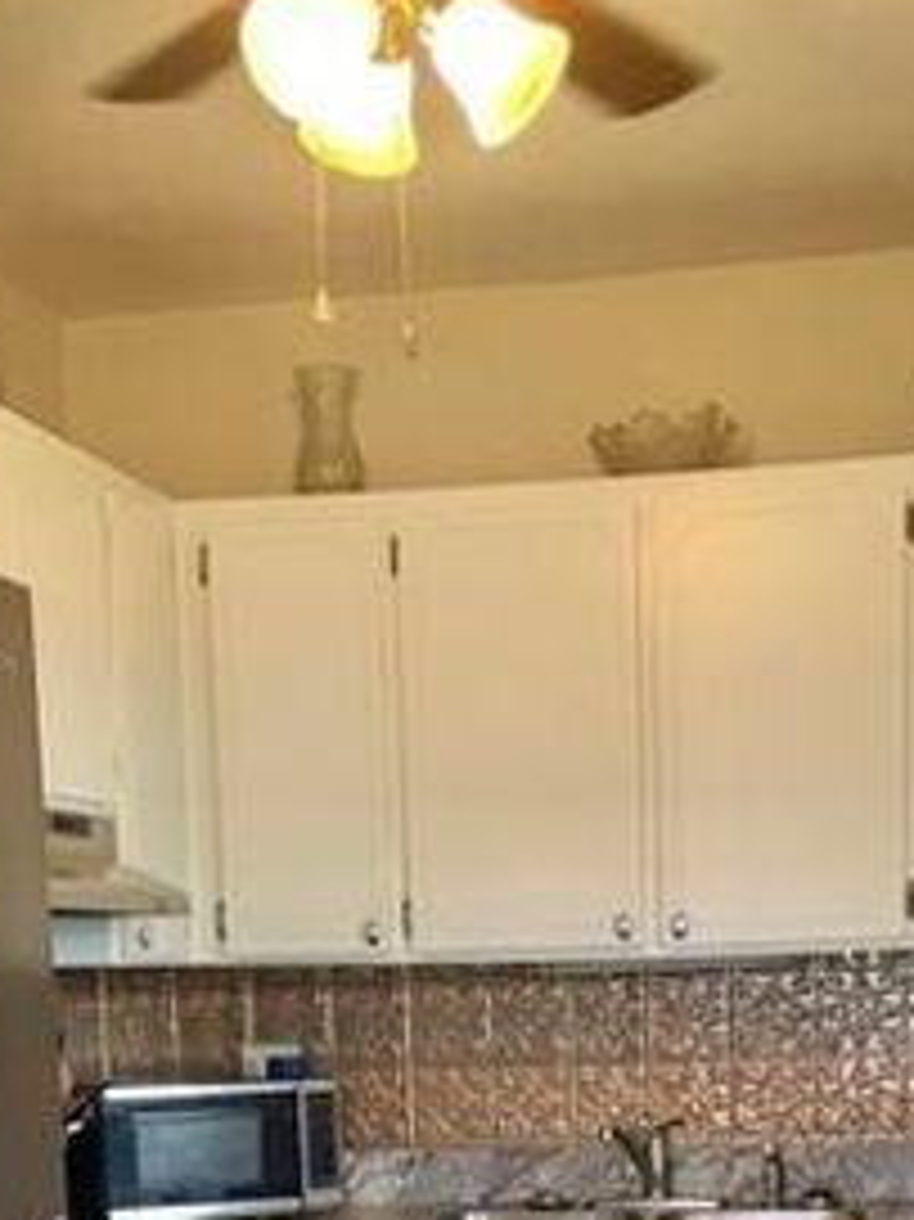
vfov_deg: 27.9
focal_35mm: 64
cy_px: 1312
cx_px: 554
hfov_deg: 22.9
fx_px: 2255
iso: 100
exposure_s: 1/60
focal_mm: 4.2
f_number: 1.6
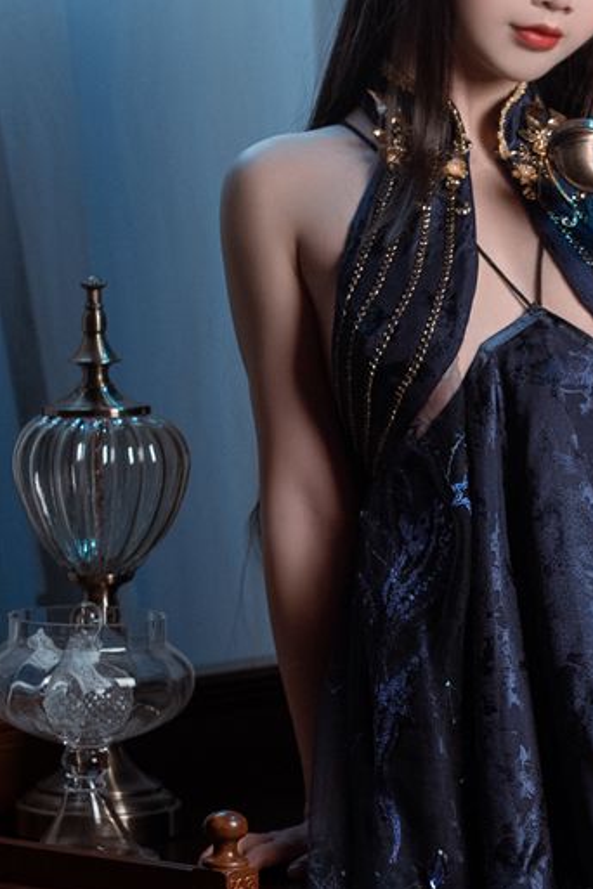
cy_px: 730
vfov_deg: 8.1
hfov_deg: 5.4
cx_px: 831
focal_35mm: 254
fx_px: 6275
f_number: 2.5
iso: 1600
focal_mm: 85
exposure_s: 1/125
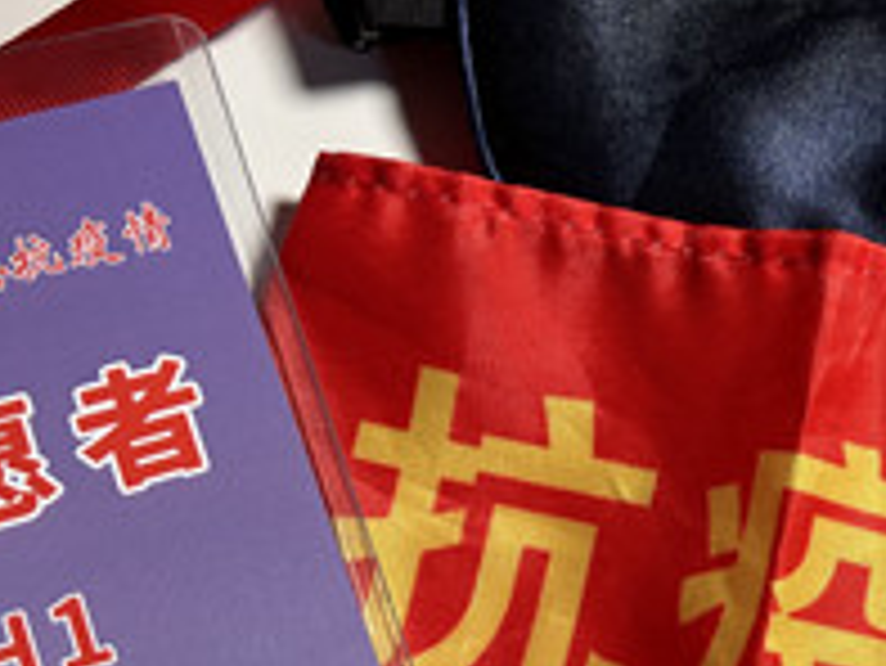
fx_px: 1690
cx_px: 684
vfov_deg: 21.8
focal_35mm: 66
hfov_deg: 28.8
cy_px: 578
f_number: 1.5
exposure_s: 1/121
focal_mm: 5.7
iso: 64
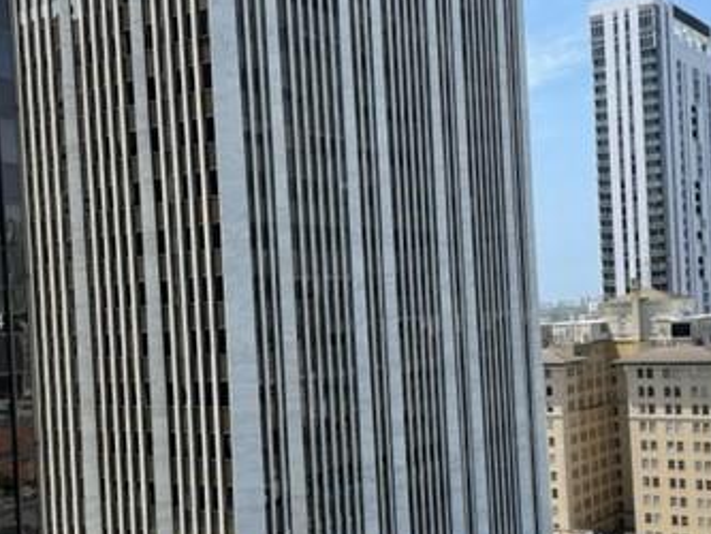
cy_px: 325
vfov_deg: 29.0
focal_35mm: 50
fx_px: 1027
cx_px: 393
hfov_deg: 38.1
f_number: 1.6
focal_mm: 4.2
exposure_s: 1/2882
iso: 32
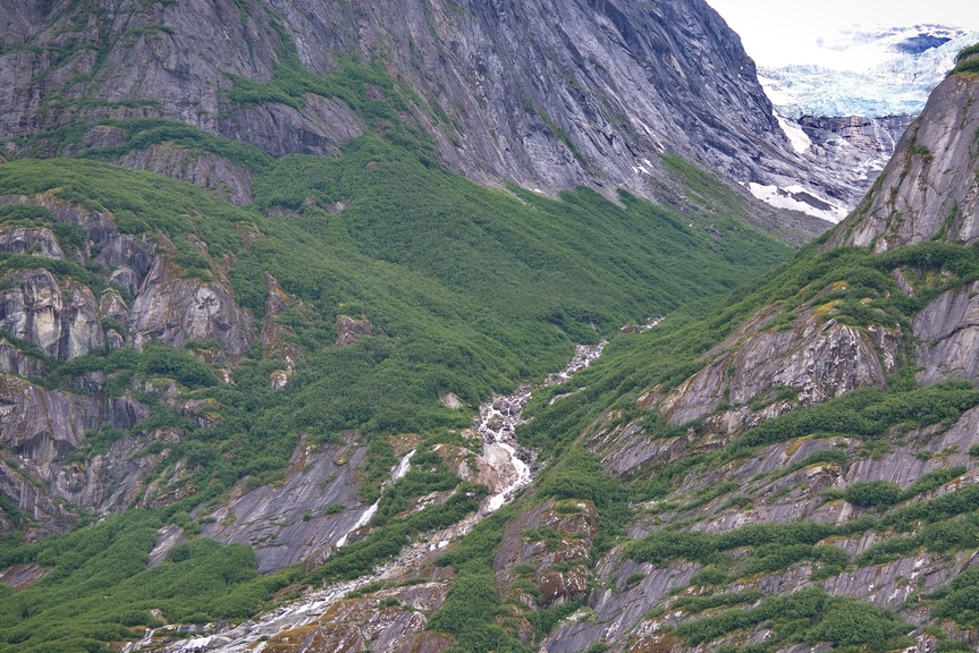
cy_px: 347
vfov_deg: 15.9
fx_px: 2339
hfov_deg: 23.6
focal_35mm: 86
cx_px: 564
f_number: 4
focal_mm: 58
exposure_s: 1/125
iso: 110
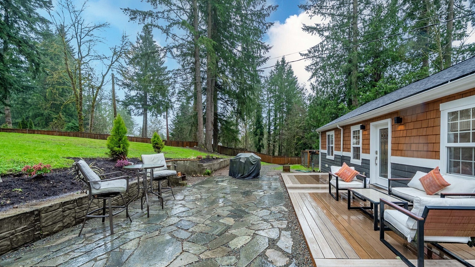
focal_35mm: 14
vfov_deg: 74.0
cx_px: 263
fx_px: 176
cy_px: 150
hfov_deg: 106.4
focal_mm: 12
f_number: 7.1
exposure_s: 1/30
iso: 320
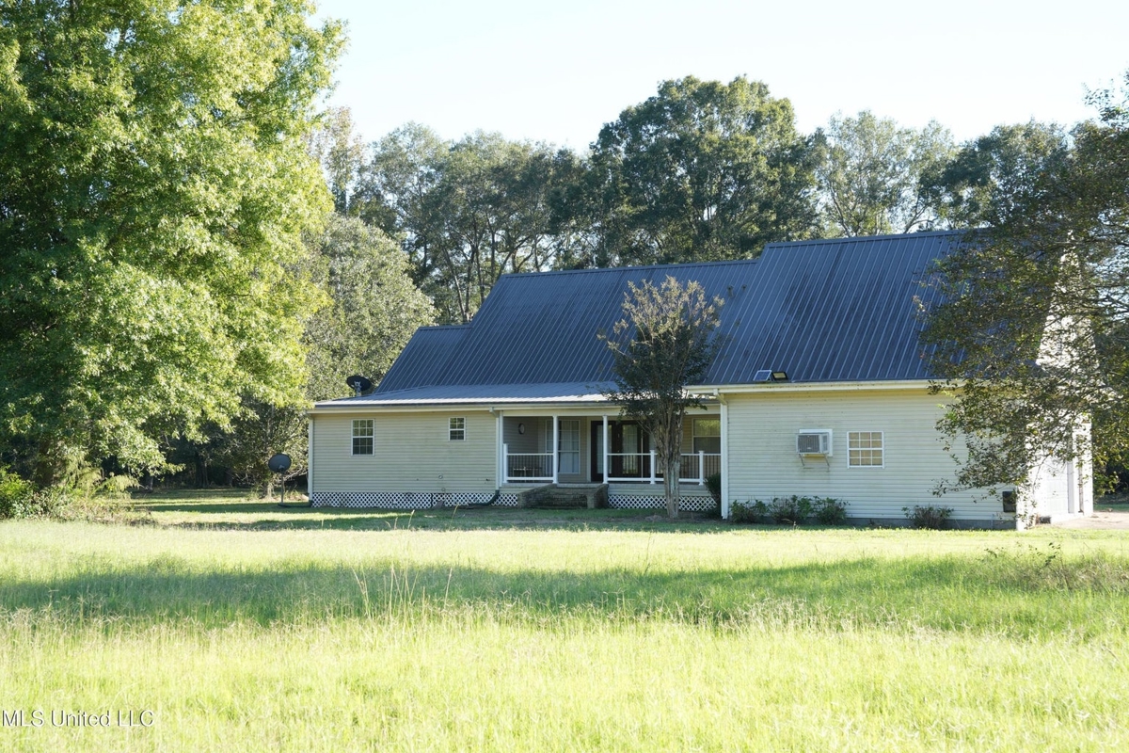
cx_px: 564
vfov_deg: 26.0
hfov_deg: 38.2
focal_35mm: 52
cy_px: 376
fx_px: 1631
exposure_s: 1/100
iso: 320
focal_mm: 52
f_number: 8
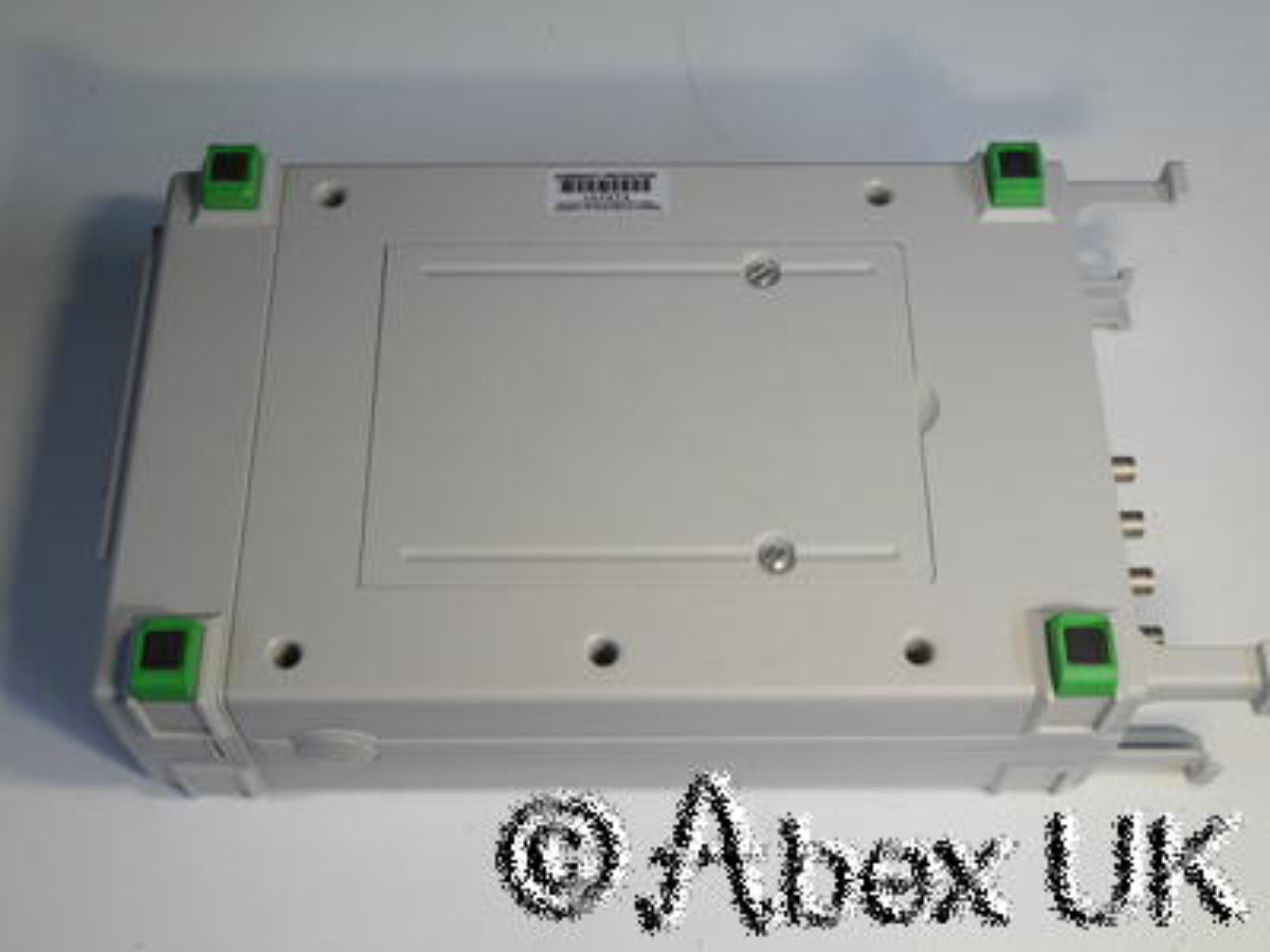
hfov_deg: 39.7
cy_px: 476
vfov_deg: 30.3
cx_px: 635
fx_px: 1761
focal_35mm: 48
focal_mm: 24
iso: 400
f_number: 14
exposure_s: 1/5
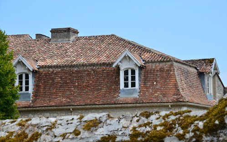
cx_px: 114
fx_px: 807
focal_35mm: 131
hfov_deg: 16.0
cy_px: 67
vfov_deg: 10.0
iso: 200
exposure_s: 1/320
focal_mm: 85
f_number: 10
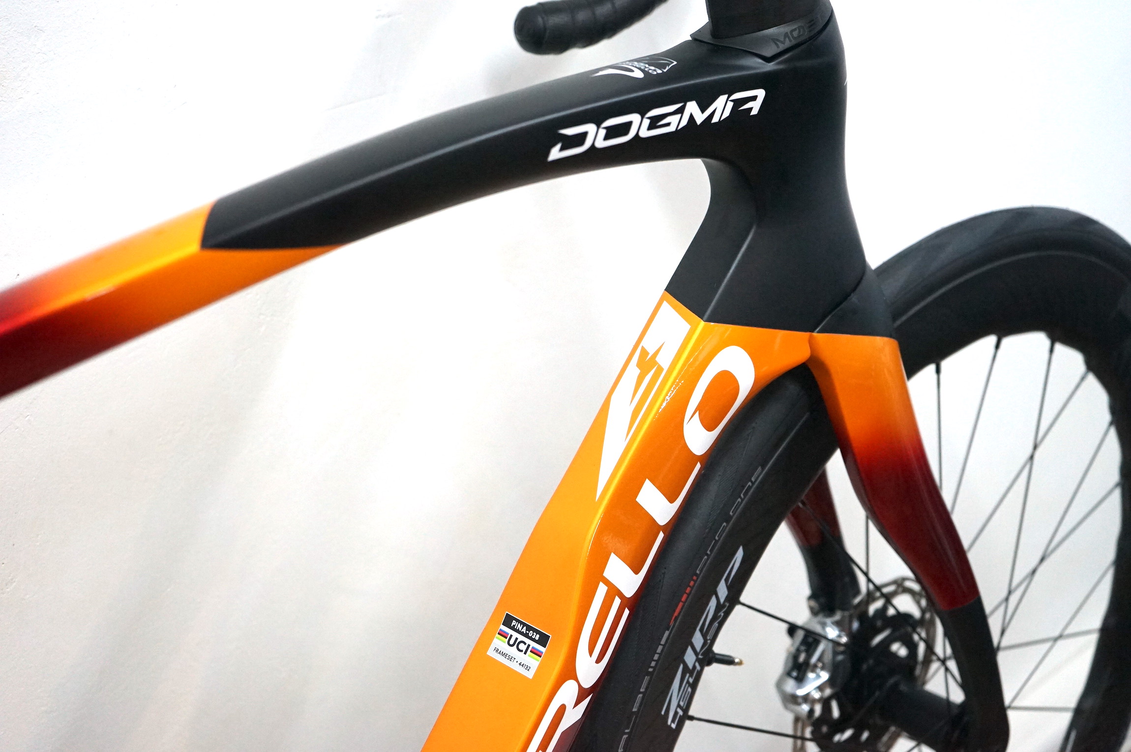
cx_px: 566
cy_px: 376
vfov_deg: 26.9
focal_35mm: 50
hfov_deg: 39.6
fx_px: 1569
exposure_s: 1/160
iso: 3200
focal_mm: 50
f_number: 5.6
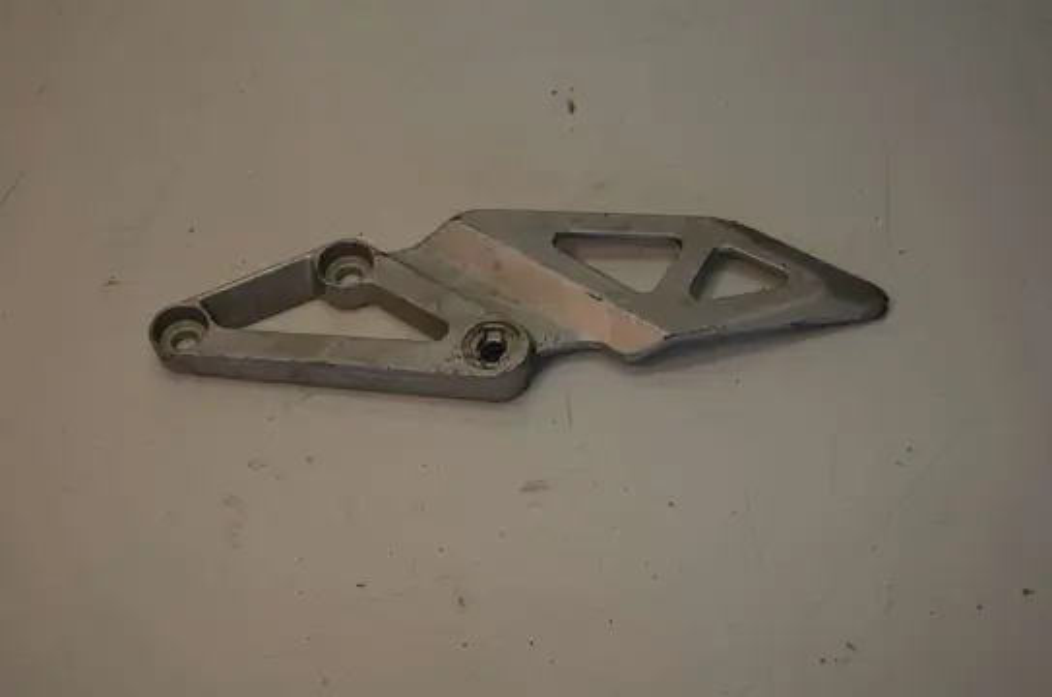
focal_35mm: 82
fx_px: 2407
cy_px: 348
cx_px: 526
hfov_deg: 24.7
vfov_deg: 16.5
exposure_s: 1/125
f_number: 5.6
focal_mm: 55
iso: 280
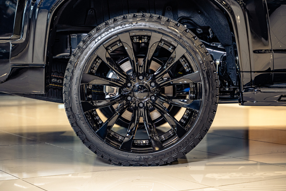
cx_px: 140
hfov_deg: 26.0
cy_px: 93
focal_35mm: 78
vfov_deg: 17.5
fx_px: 620
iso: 640
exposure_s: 1/125
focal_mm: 75
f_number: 2.8
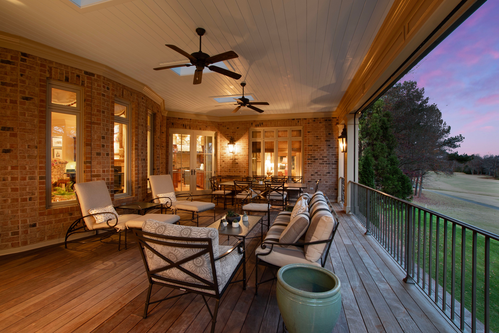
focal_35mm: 15
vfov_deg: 77.3
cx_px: 250
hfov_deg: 100.4
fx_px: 208
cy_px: 166
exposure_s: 4
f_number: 8
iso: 100
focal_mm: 10
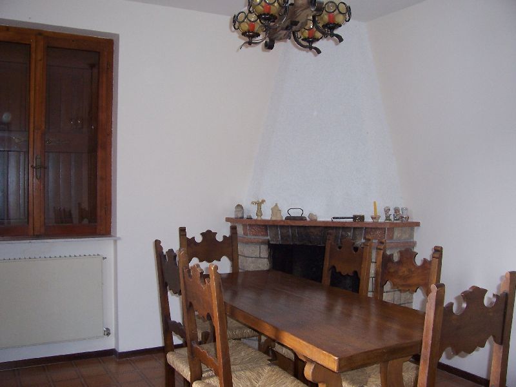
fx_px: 507
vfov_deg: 41.8
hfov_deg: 54.0
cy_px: 194
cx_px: 258
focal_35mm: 34
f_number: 2.7
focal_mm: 5.6
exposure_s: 1/60
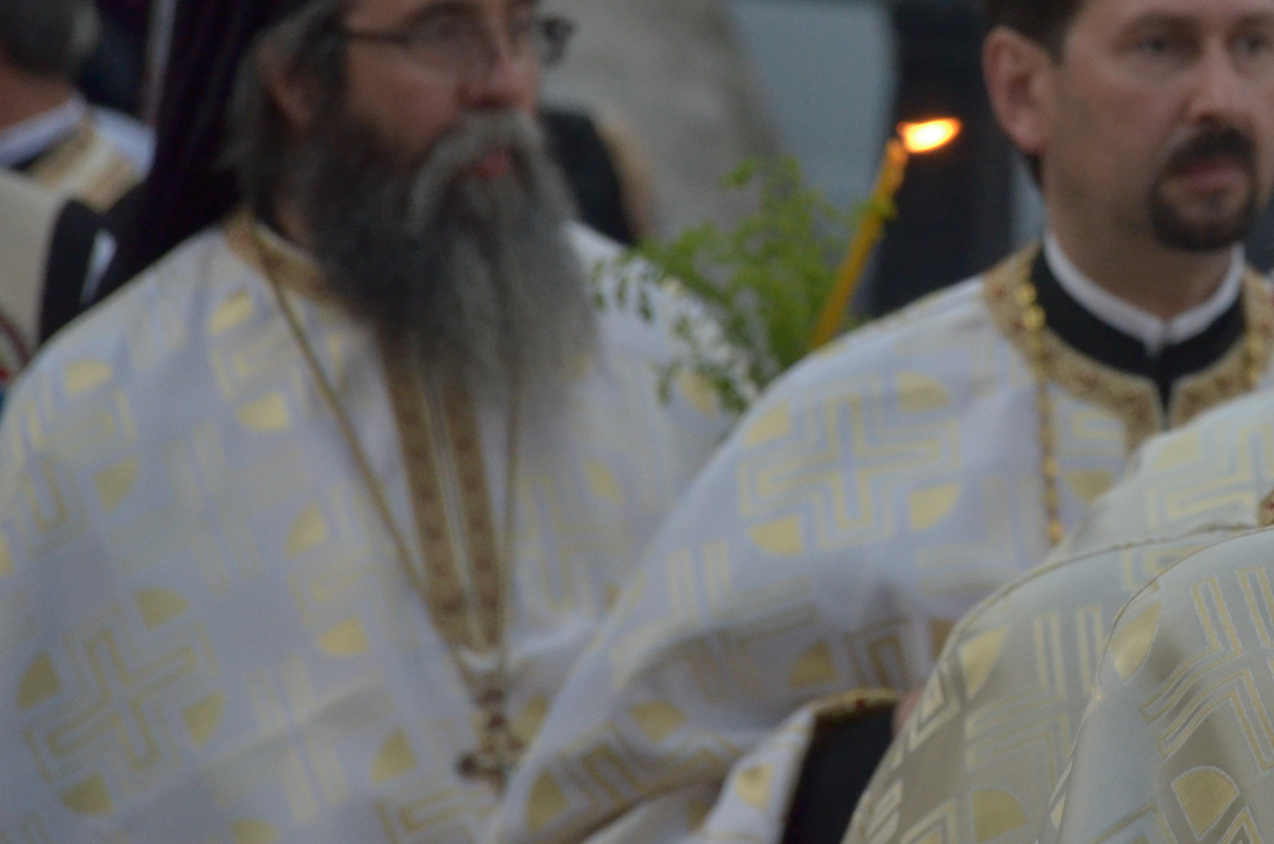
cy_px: 188
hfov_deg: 4.9
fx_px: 14797
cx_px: 1163
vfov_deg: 3.3
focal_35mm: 419
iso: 1600
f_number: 5.6
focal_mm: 140
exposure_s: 1/320
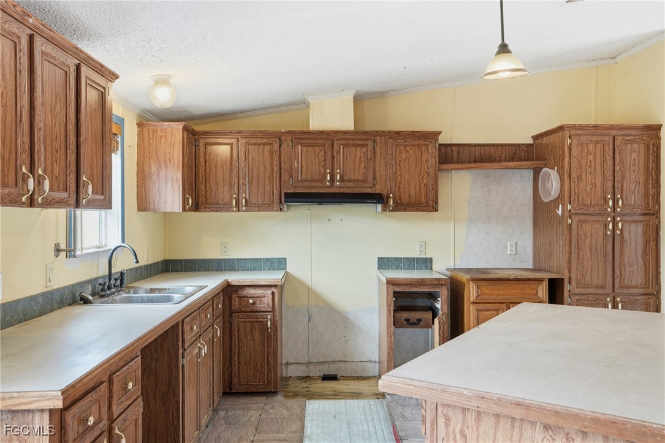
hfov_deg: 58.7
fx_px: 591
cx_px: 332
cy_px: 222
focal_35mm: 32
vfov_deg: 41.1
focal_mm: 32
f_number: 9
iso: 400
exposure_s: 1/30
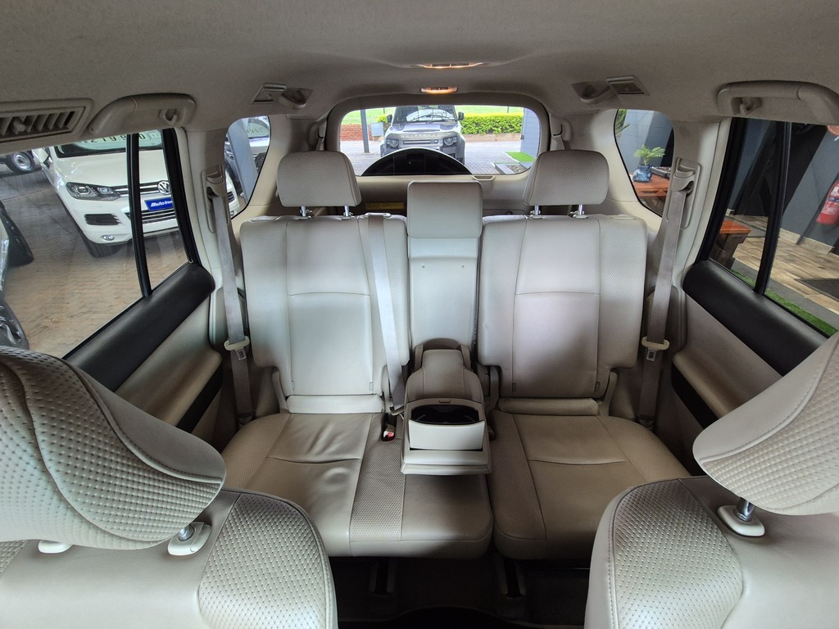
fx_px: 315
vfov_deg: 89.9
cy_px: 314
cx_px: 420
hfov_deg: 106.2
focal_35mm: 13
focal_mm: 2.2
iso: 160
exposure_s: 1/50
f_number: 2.2
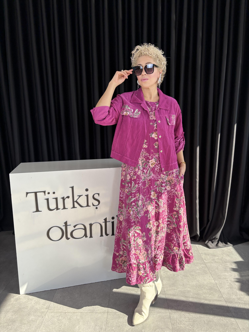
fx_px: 249
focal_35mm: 26
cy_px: 166
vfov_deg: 67.3
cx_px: 124
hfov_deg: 53.1
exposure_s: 1/116
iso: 125
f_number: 1.6
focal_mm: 5.96
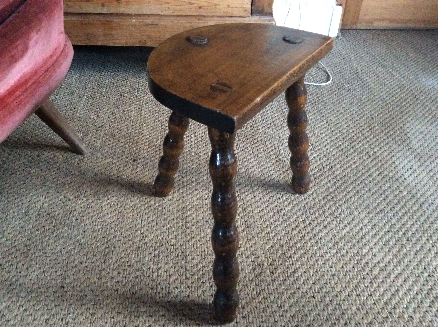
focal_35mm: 32
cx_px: 219
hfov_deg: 56.9
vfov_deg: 44.1
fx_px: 404
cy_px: 164
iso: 640
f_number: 2.4
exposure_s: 1/17
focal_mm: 3.3
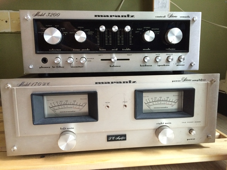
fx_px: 190
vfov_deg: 48.2
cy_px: 85
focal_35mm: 29
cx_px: 114
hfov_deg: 61.7
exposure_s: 1/33
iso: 320
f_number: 2.2
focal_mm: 4.15
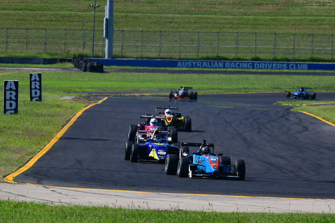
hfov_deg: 3.7
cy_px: 122
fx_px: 5155
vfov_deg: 2.5
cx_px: 167
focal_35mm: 554
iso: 500
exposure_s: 1/640
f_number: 13
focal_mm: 320
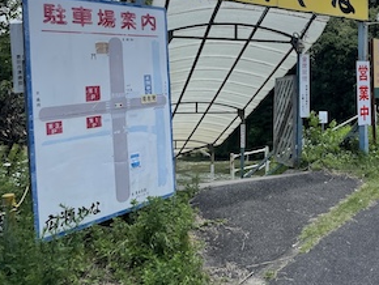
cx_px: 293
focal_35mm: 43
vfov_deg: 32.7
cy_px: 55
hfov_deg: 42.2
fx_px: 471
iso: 32
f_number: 1.6
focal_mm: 4.2
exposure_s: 1/5051
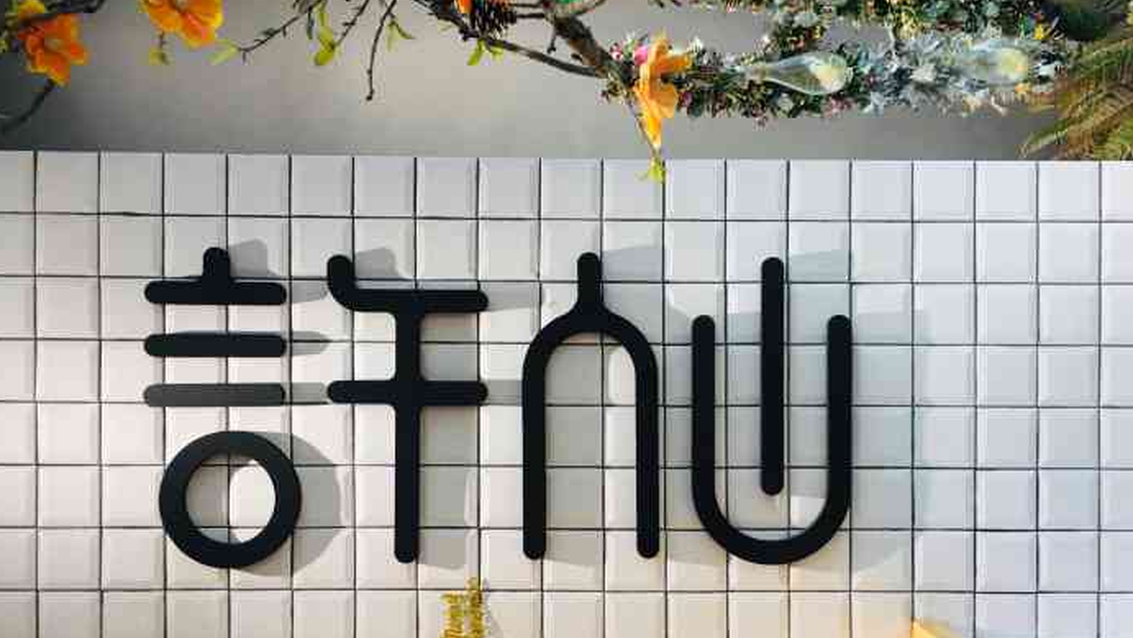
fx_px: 962
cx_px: 566
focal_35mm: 32
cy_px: 365
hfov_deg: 61.0
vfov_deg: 36.6
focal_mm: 4.15
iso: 64
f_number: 2.2
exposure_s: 1/17
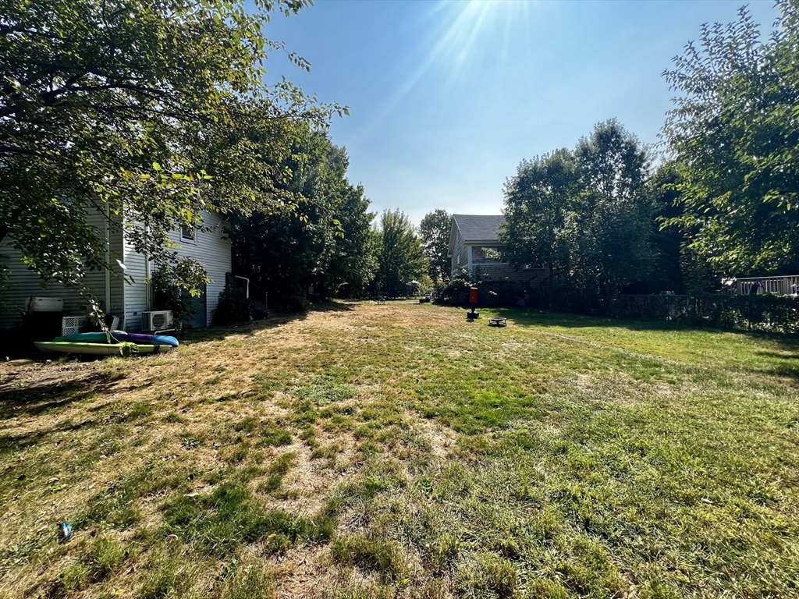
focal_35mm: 13
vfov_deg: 89.9
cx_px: 400
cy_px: 300
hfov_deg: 106.2
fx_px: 300
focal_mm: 1.57
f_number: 1.8
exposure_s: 1/747
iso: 32
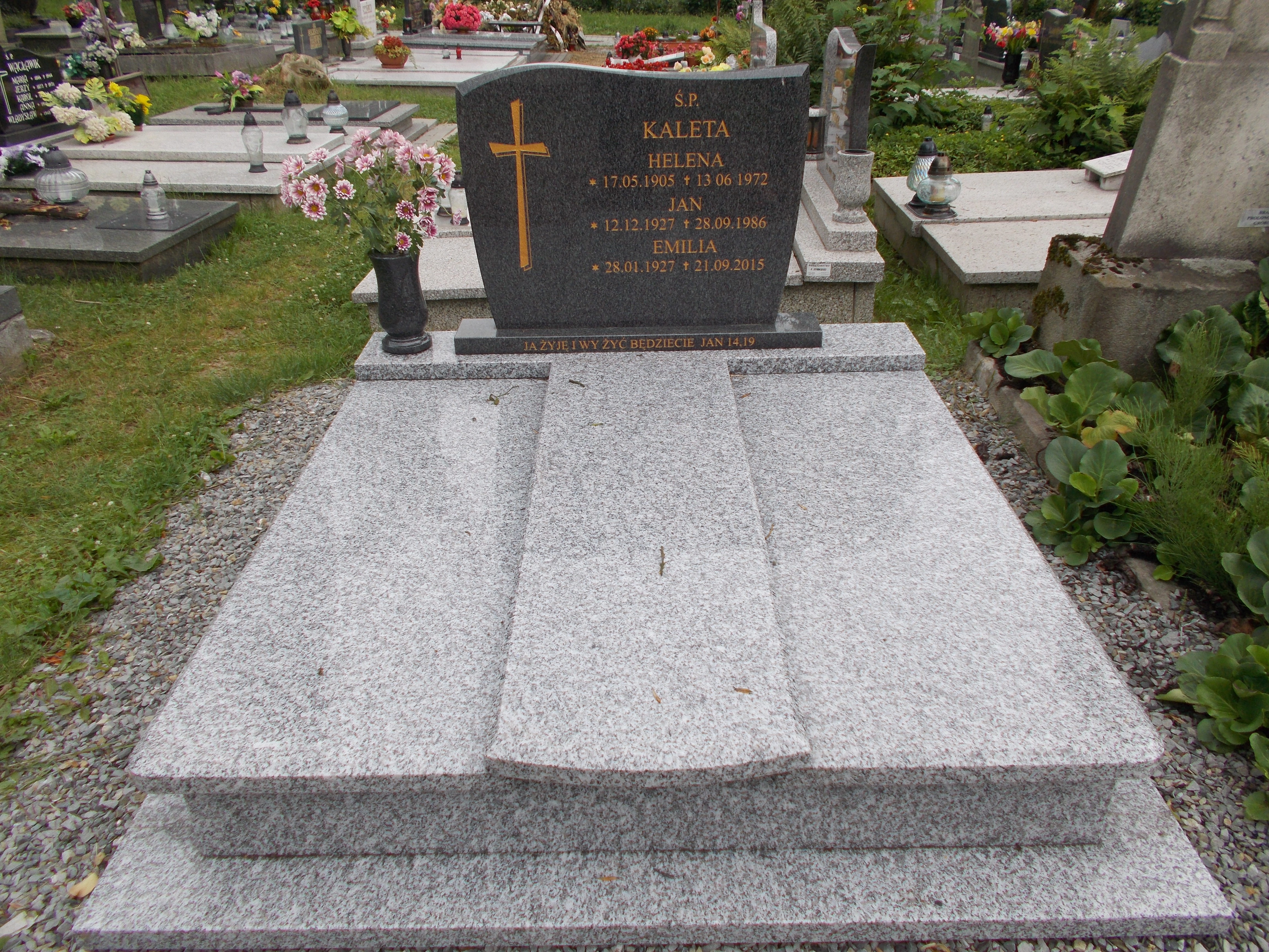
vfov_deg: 53.1
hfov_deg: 67.3
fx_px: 953
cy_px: 476
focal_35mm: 26
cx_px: 634
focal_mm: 4.6
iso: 80
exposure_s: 1/250
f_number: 3.2
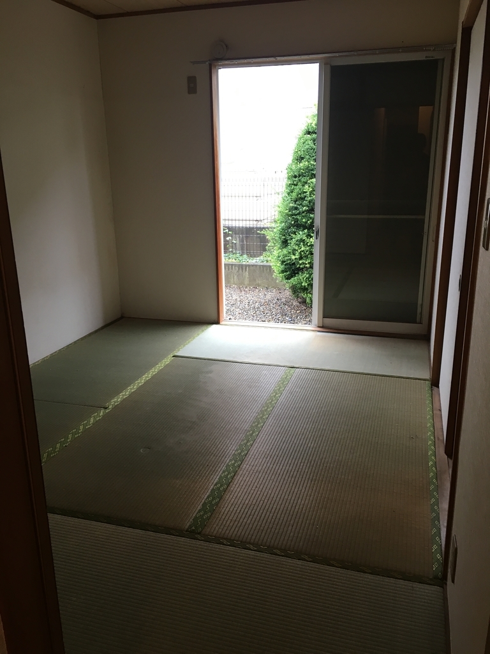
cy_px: 327
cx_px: 245
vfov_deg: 61.7
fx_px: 547
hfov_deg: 48.2
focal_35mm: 29
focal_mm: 4.15
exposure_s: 1/30
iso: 64
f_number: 2.2
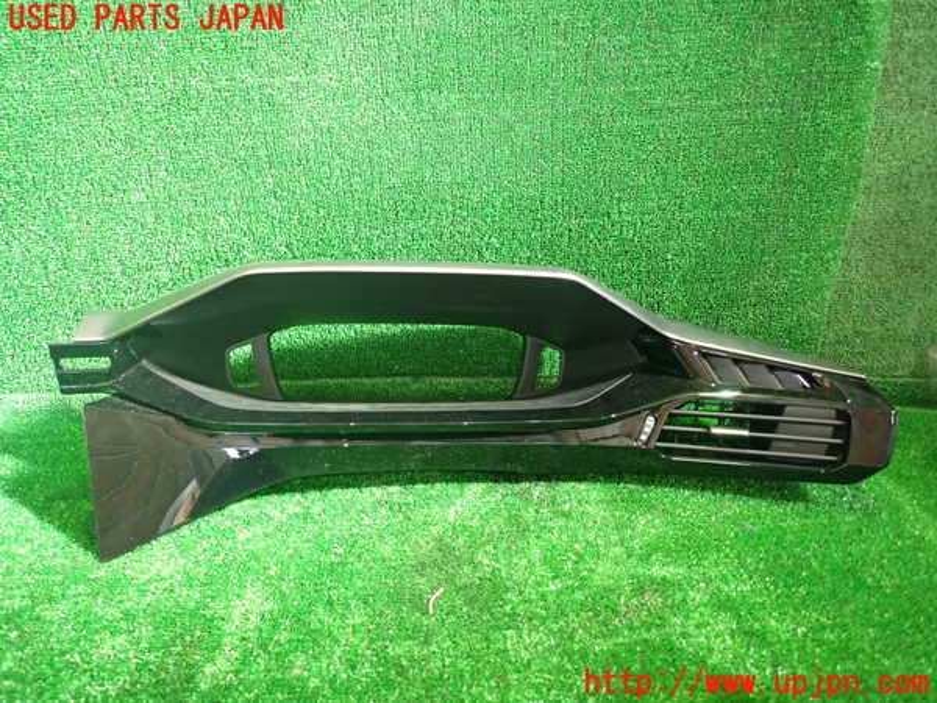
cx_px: 468
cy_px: 352
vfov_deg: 54.9
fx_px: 677
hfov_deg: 69.4
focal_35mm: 25
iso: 500
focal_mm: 4.5
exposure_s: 1/30
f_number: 2
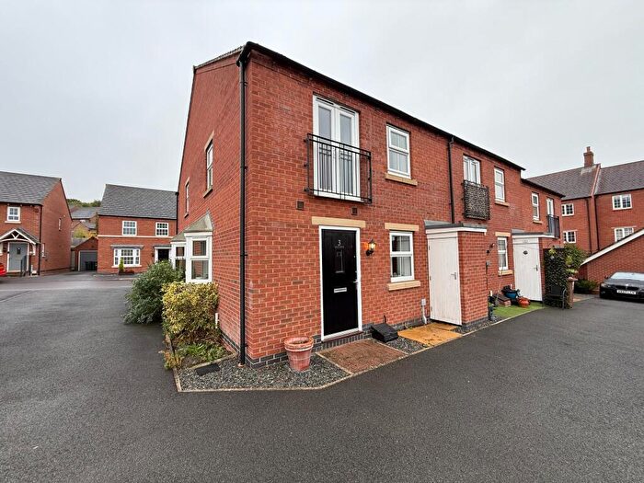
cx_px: 322
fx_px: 260
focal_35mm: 14
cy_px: 242
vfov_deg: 85.7
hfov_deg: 102.1
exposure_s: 1/110
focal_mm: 2.22
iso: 64
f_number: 2.2
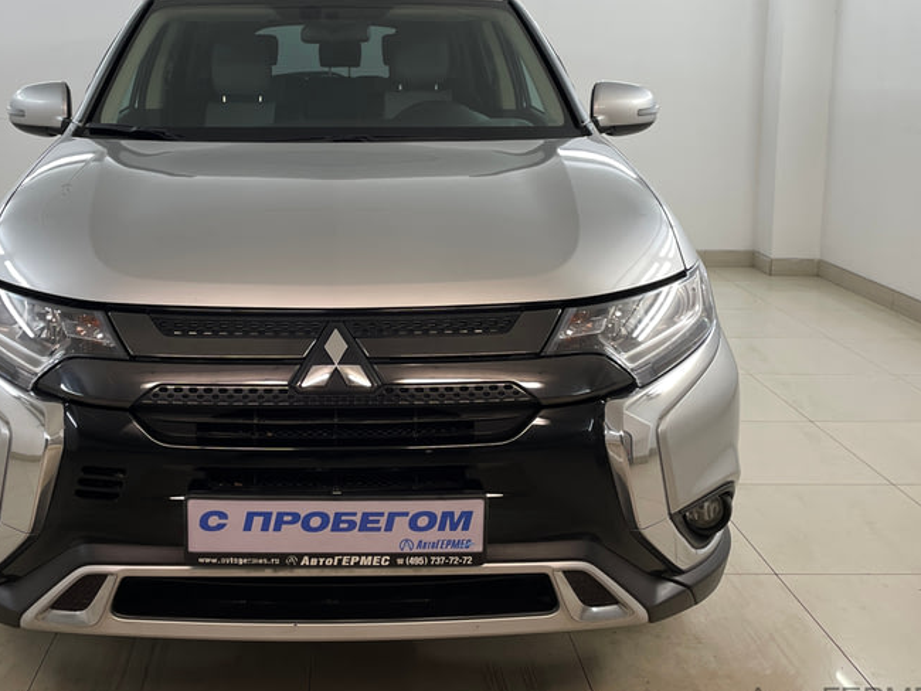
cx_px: 336
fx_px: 958
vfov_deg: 39.4
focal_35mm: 36
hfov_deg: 50.7
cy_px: 250
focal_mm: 4.2
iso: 50
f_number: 1.6
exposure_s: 1/100
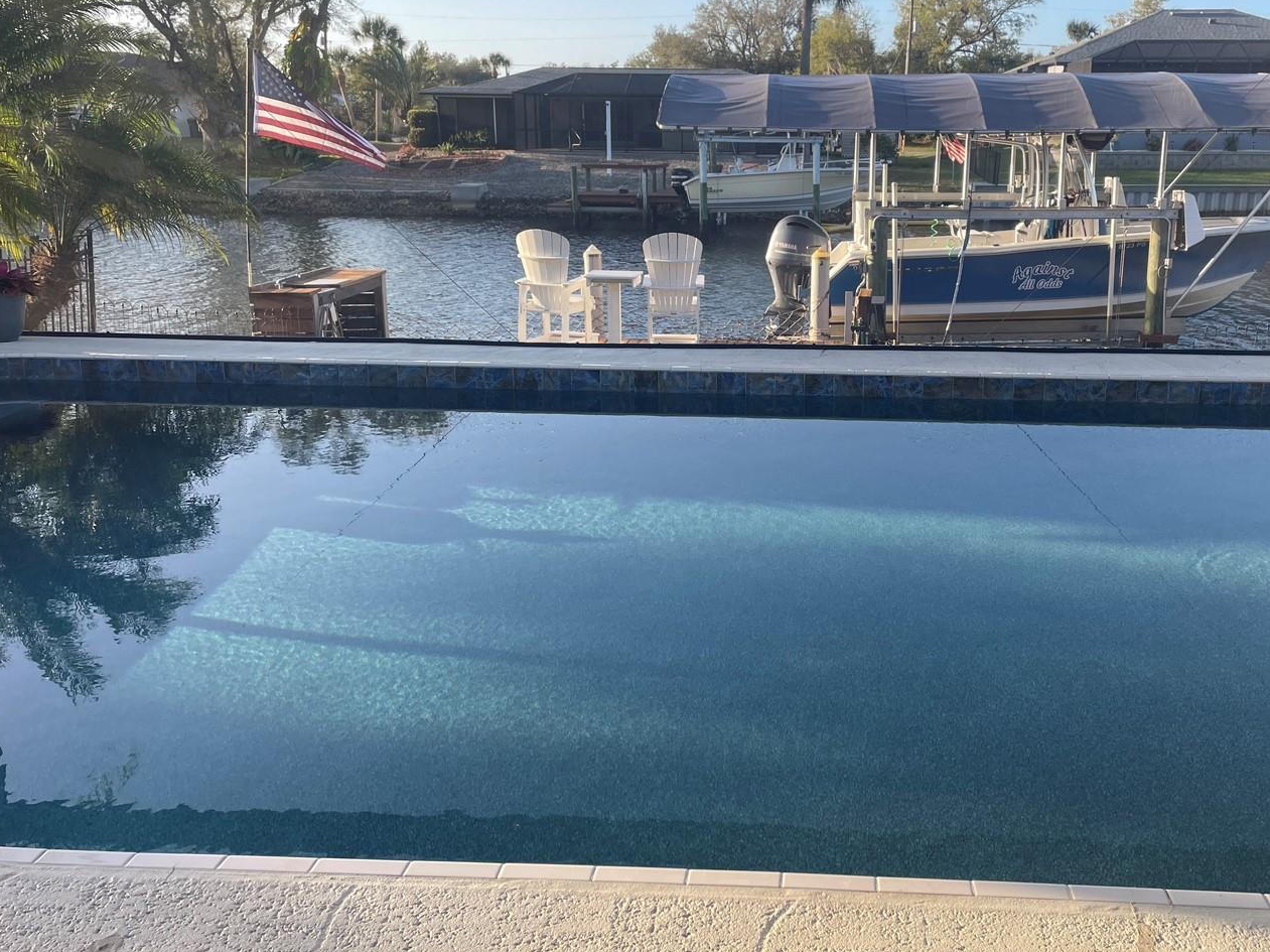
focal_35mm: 33
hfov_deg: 54.8
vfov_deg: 42.8
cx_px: 780
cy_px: 416
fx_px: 1210
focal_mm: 4.2
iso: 32
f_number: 1.6
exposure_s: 1/463
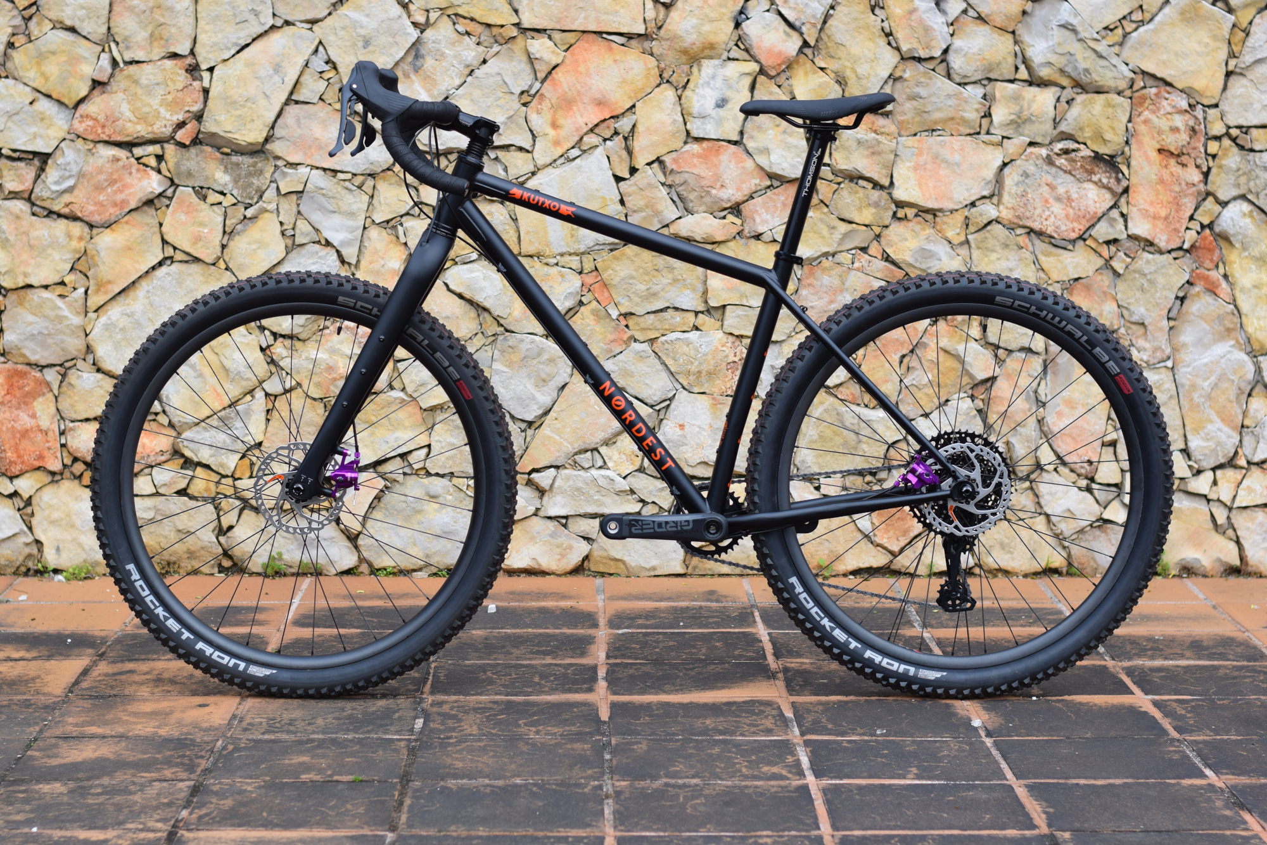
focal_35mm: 75
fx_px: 2639
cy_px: 422
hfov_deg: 27.0
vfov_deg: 18.2
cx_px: 634
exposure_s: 1/400
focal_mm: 50
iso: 100
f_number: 3.2
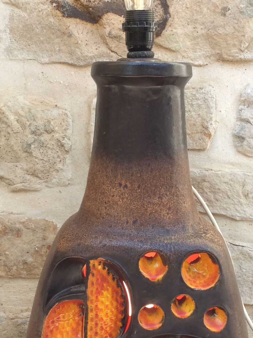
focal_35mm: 65
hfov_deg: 22.5
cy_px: 201
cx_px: 143
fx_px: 635
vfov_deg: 29.8
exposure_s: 1/152
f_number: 2.4
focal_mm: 3.3
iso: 32
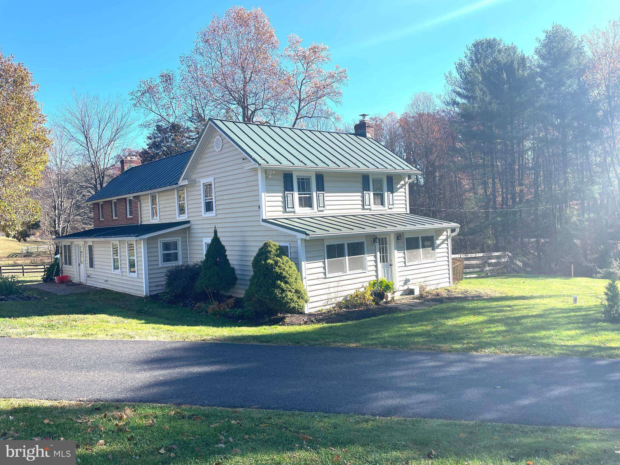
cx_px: 310
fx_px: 466
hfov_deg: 67.3
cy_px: 232
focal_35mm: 26
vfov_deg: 53.1
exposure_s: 1/1770
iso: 32
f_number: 1.6
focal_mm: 4.2
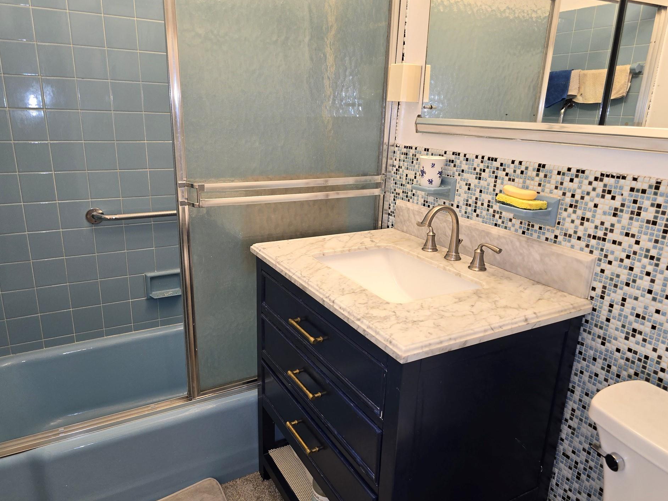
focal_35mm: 25
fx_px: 482
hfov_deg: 69.4
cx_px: 323
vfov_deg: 54.9
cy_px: 247
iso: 100
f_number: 1.7
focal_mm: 6.3
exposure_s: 1/60
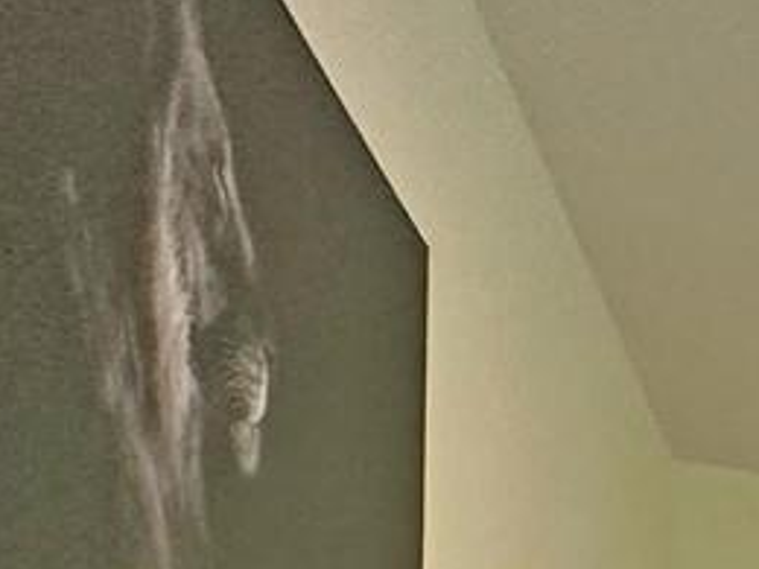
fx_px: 1886
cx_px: 2026
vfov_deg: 13.6
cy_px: 1272
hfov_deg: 13.2
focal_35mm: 86
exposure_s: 1/60
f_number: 2.2
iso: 250
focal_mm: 2.22
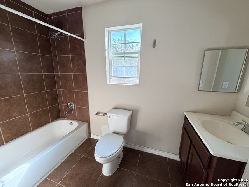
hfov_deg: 102.1
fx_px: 101
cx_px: 124
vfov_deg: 85.7
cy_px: 94
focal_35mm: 14
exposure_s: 1/121
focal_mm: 2.22
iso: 200
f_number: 2.2
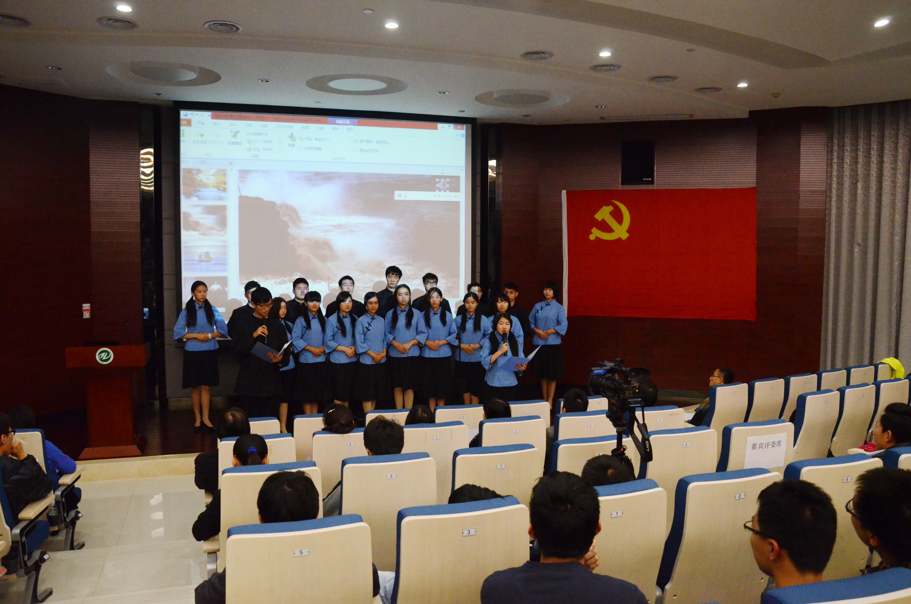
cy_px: 302
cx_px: 456
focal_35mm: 27
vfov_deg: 47.7
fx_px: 682
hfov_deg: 67.5
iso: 3200
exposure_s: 1/320
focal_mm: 18
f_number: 5.6
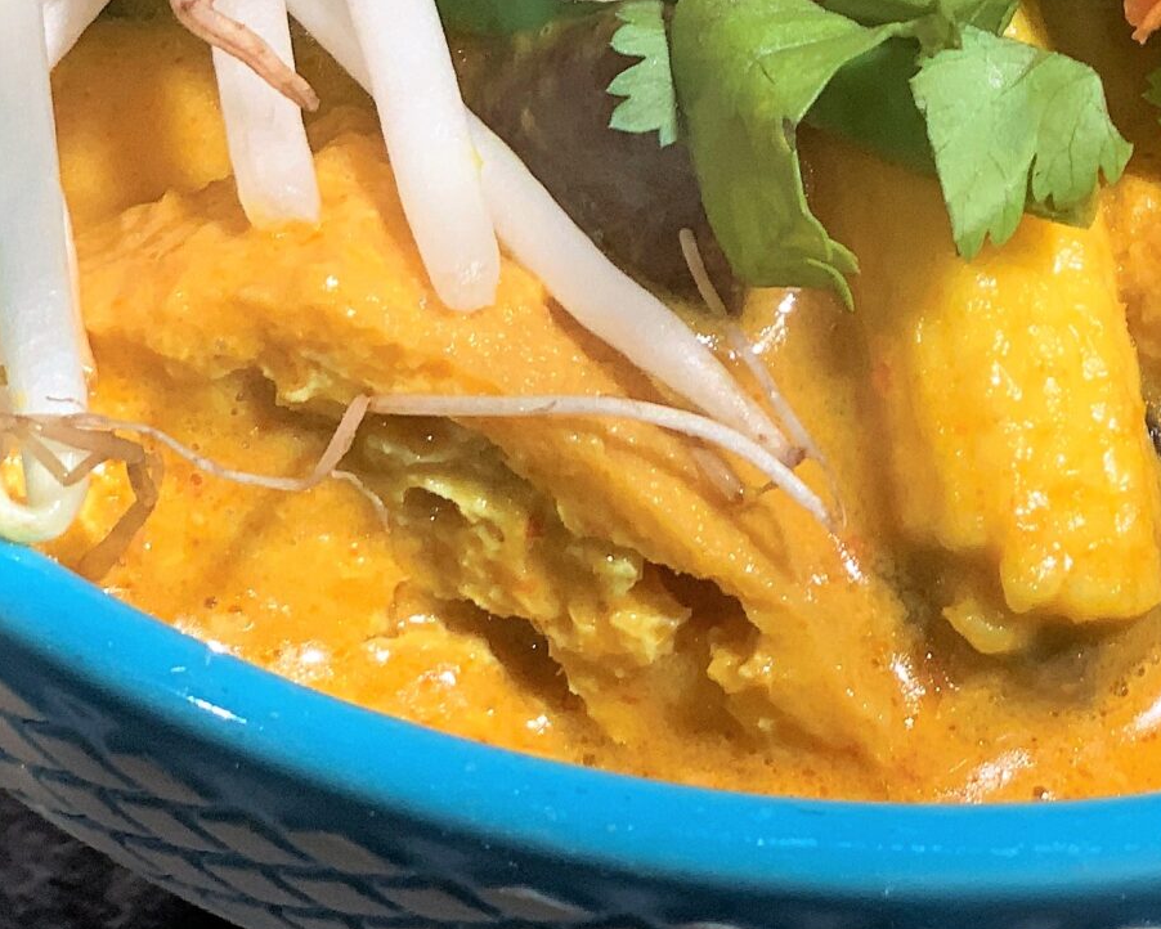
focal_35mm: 144
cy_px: -271
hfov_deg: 13.3
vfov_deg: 10.5
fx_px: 4949
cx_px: 965
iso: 64
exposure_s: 1/50
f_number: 2.4
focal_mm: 6
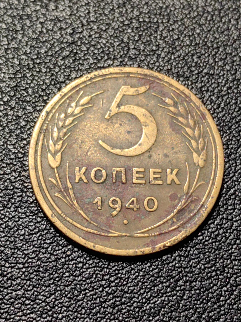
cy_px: 161
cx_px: 120
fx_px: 845
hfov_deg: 16.2
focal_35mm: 91
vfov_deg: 21.5
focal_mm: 5.75
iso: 50
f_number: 2
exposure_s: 1/100
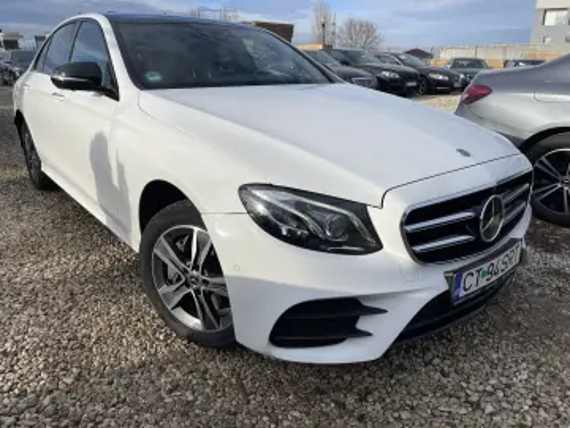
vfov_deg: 54.9
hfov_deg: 69.4
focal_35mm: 25
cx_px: 285
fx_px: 412
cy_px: 214
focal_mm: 5.1
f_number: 1.6
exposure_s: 1/4202
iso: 32
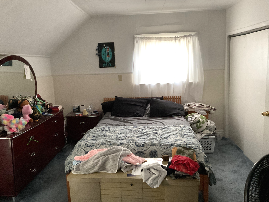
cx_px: 134
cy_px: 101
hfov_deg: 61.7
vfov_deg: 48.2
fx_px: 225
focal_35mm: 29
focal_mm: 3
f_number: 1.8
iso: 320
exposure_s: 1/30
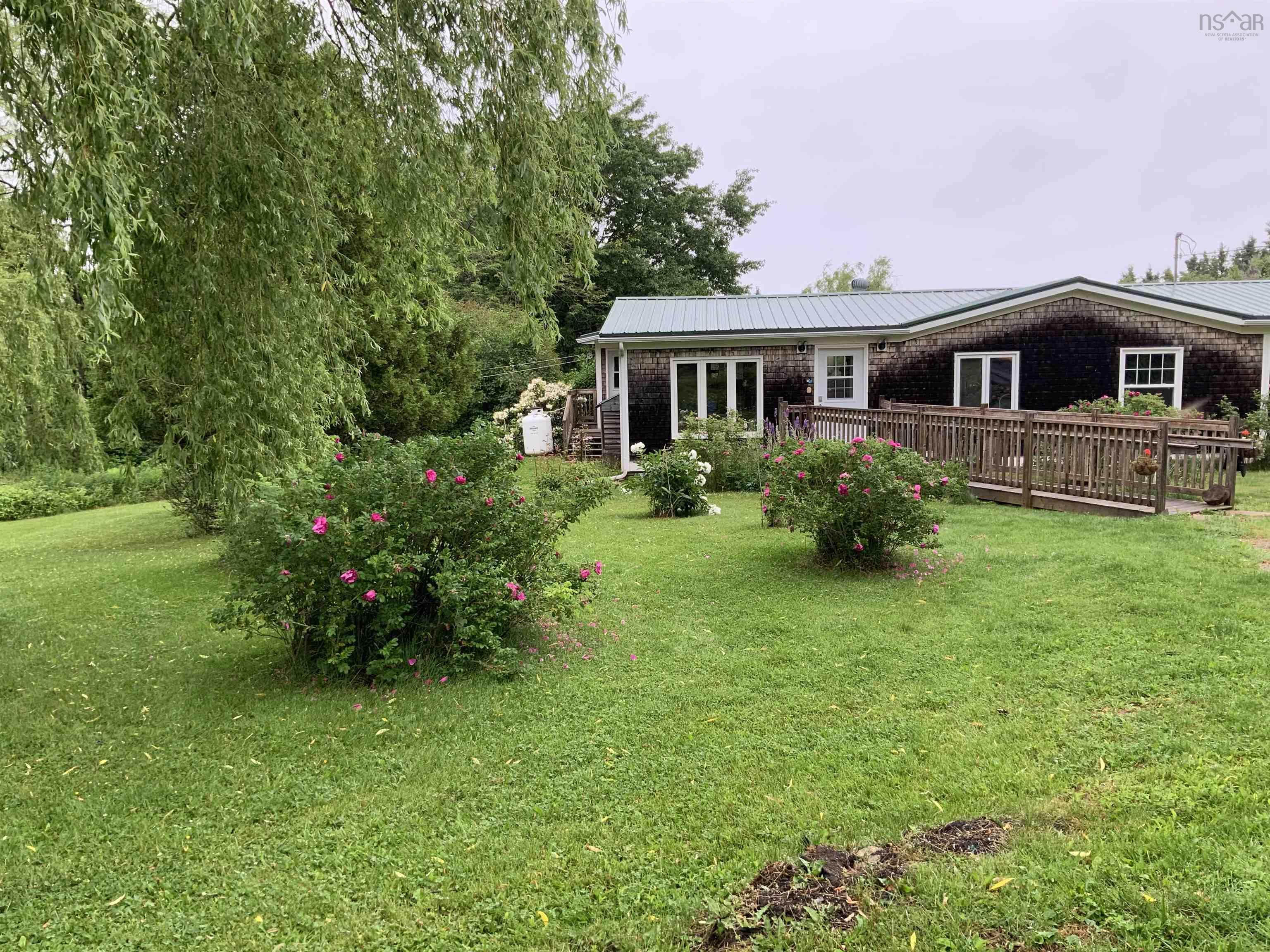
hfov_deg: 61.7
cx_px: 635
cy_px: 476
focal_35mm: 29
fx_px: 1064
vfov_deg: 48.2
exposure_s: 1/122
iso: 32
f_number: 1.8
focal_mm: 3
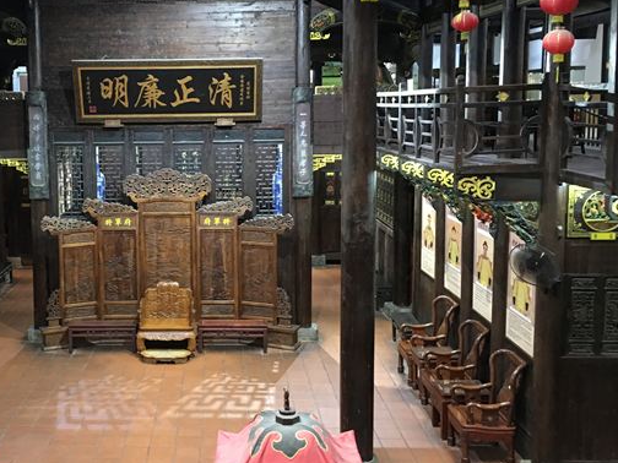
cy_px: 198
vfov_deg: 31.5
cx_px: 186
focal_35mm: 46
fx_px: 821
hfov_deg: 40.5
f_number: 2.2
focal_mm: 4.15
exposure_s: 1/4
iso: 50
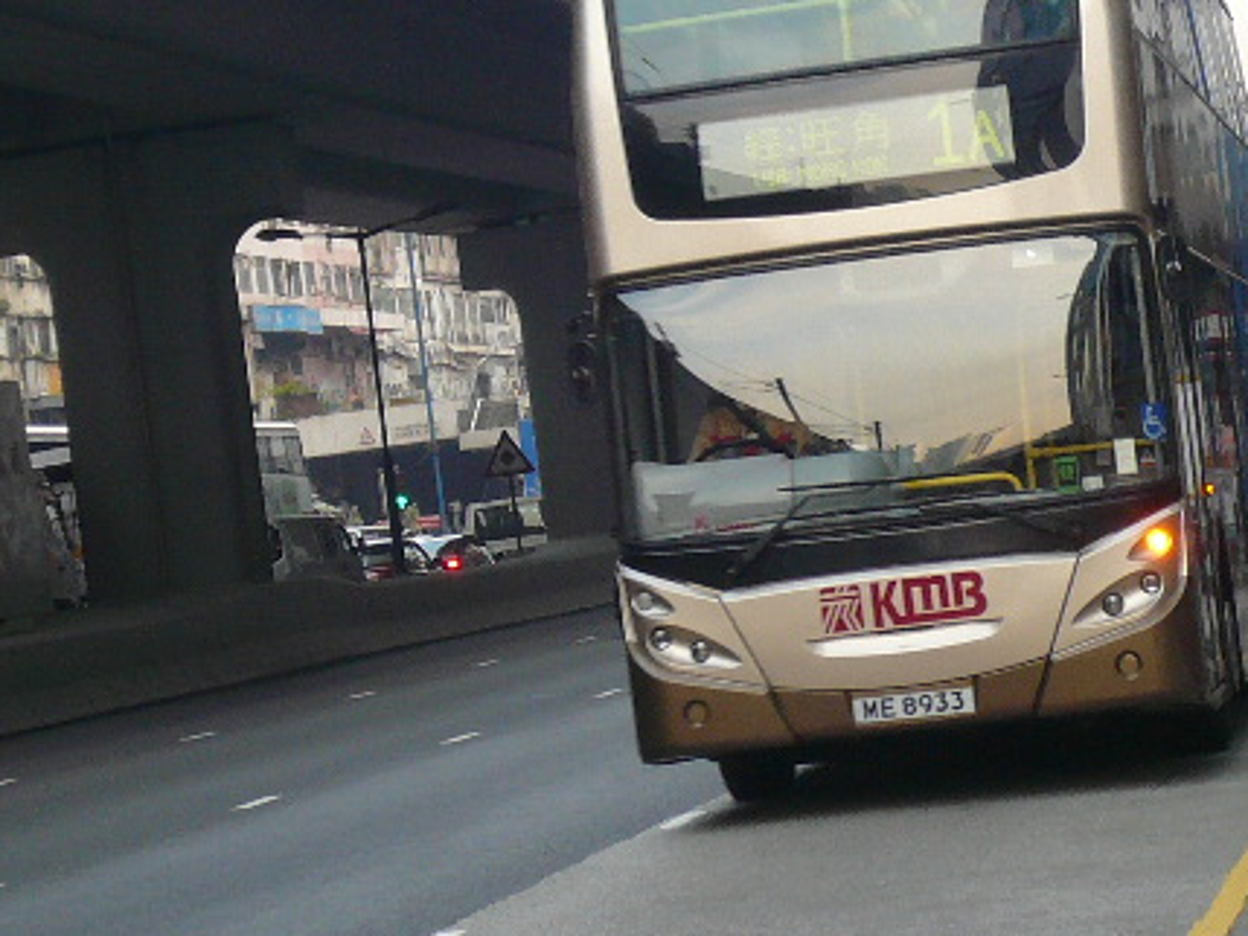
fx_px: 5482
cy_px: 273
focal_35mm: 152
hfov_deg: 13.0
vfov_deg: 9.8
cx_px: 695
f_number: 4.3
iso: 100
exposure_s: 1/60
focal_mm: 11.2
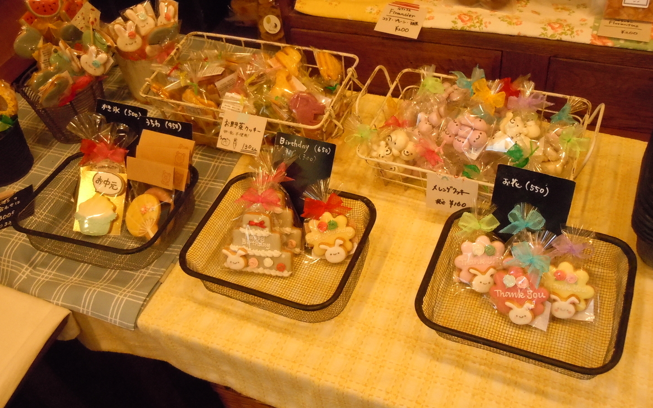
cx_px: 328
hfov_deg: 54.0
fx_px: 641
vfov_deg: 35.3
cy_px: 172
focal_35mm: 36
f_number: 4
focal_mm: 5.9
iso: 800
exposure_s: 1/60
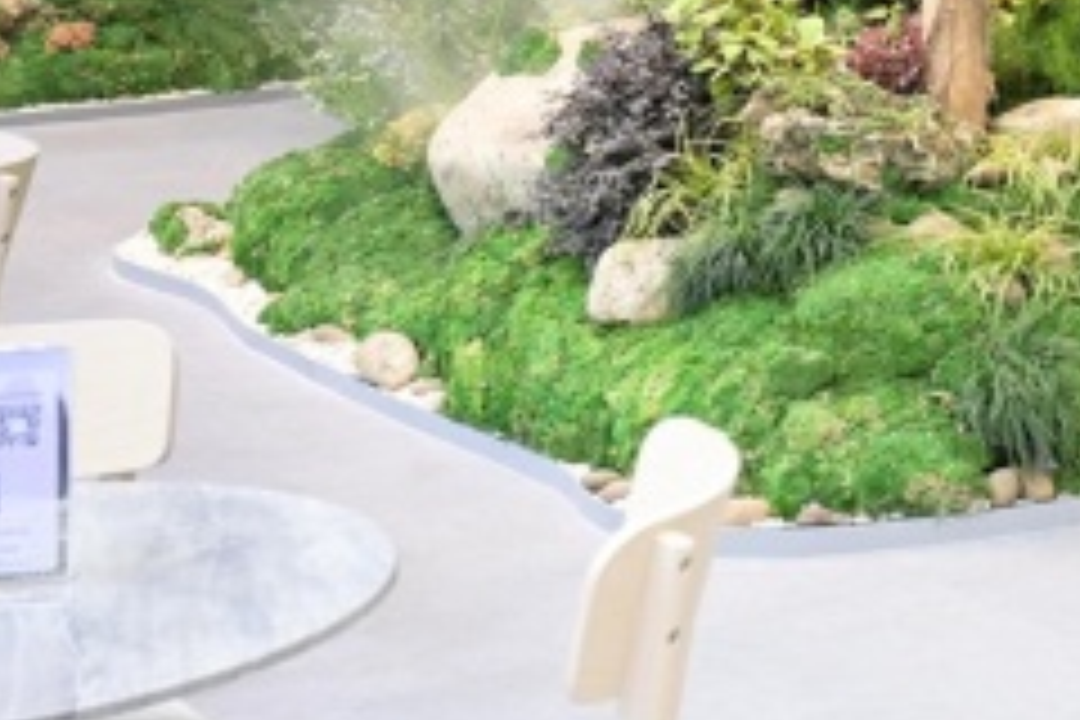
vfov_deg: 13.0
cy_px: -313
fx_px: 3000
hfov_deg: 18.0
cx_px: 1660
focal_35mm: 100
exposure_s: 1/160
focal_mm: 32
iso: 1600
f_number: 4
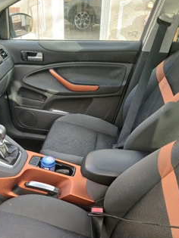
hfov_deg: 42.9
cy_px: 140
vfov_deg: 55.1
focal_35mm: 33
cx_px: 80
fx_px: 228
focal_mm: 3.98
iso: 100
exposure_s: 1/50.3
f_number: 1.8
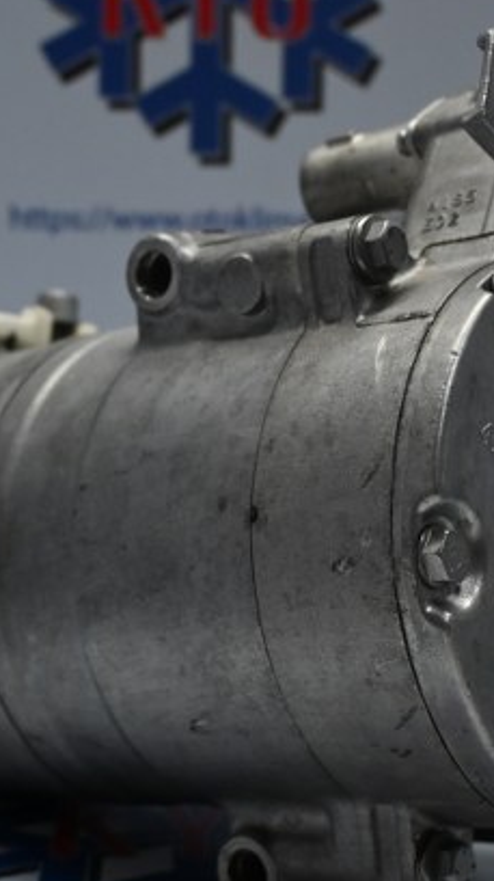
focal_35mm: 74
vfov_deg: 28.6
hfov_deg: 16.3
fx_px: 1726
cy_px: 442
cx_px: 183
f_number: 4.2
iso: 800
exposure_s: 1/125
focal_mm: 24
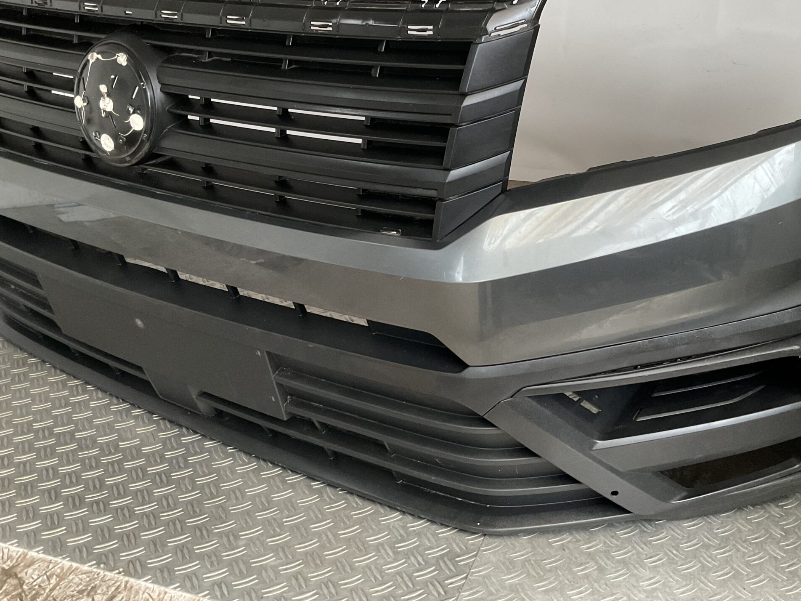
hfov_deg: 47.7
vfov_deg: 36.5
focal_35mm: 39
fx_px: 902
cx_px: 454
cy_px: 208
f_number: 1.8
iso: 250
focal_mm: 3
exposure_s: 1/40
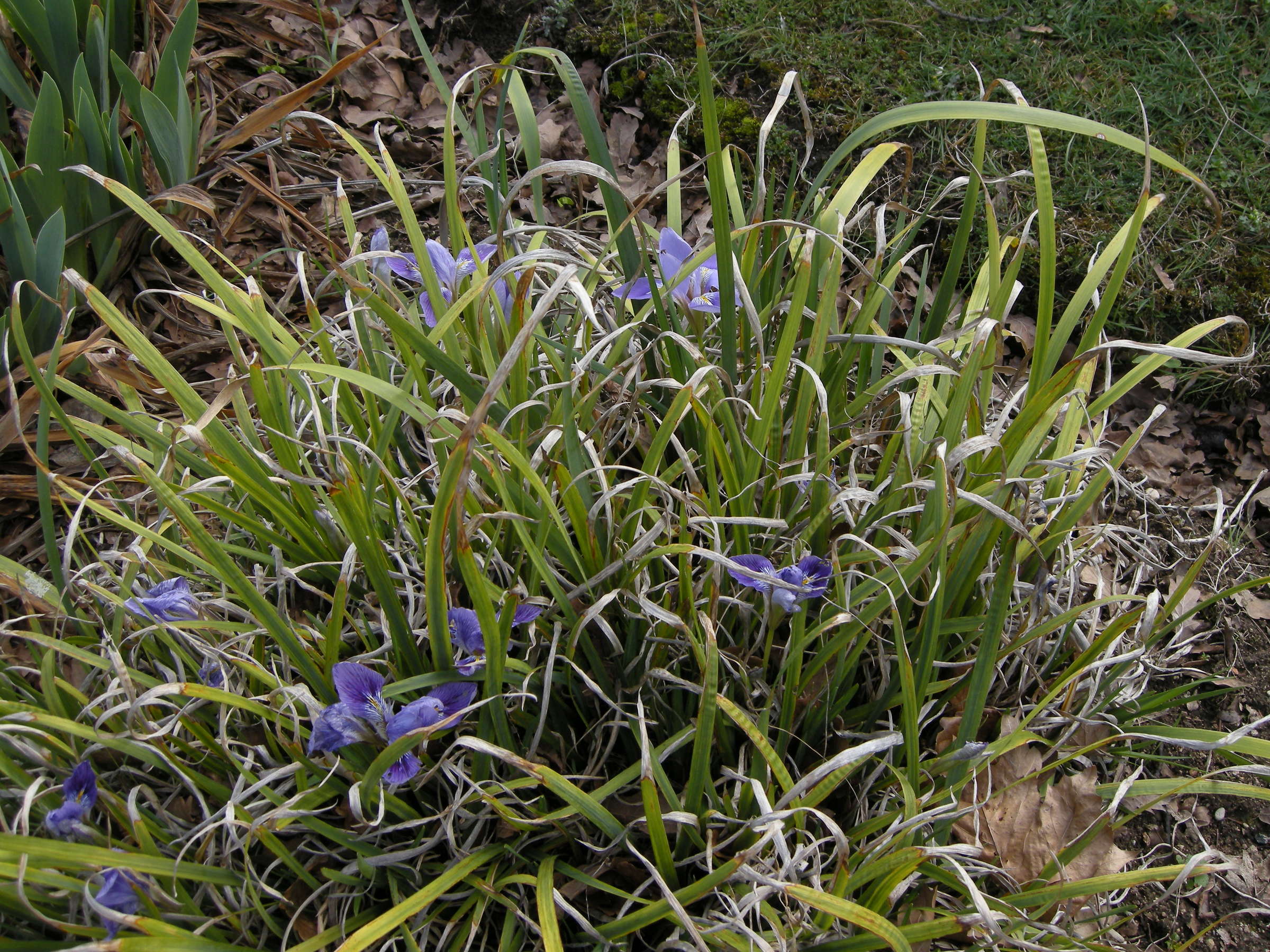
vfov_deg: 40.7
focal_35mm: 35
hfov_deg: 52.6
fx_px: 1284
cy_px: 476
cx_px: 635
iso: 64
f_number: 4.3
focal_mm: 7.5
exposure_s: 1/115
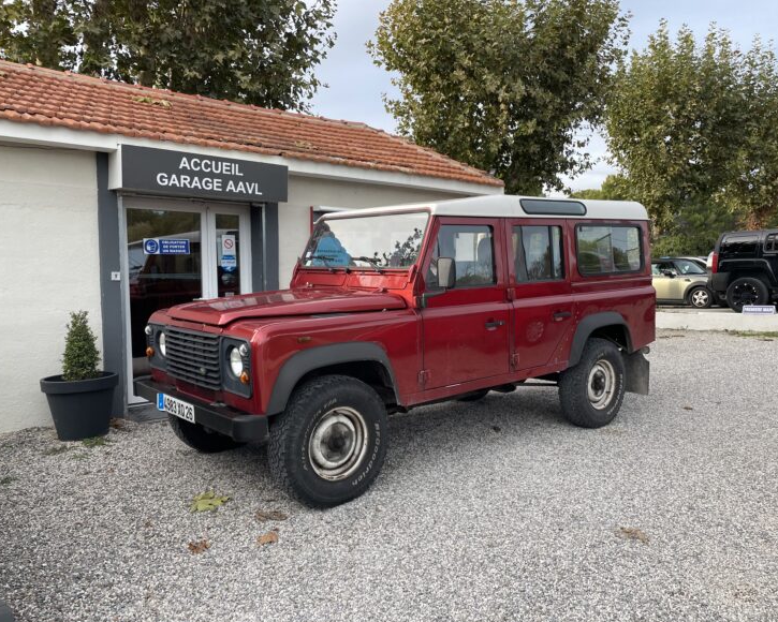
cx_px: 399
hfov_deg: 62.2
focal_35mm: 28
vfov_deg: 51.5
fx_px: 645
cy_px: 321
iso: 32
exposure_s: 1/362
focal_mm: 4.2
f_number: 1.6
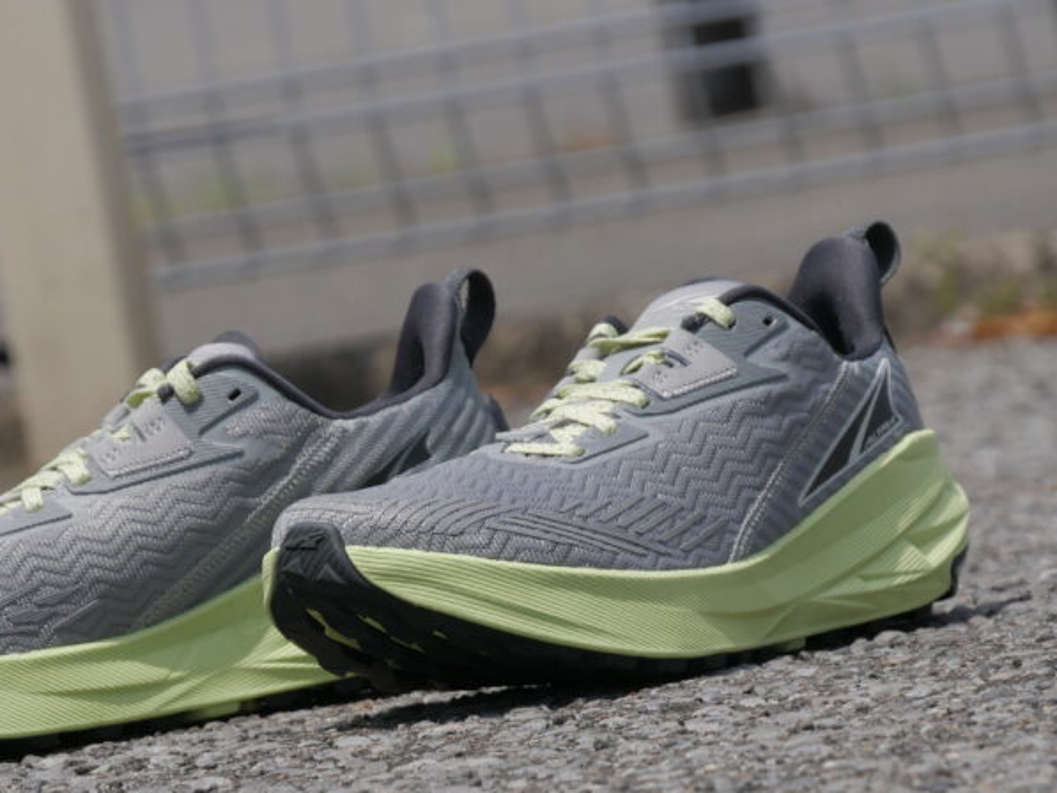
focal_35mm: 350
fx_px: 10689
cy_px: 610
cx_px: 411
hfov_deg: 5.7
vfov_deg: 4.2
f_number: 7.1
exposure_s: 1/800
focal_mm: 102
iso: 200
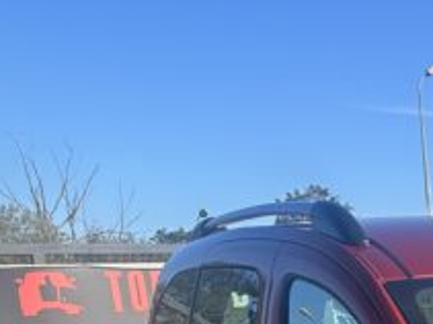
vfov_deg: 14.1
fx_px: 1138
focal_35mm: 91
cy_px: 611
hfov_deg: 18.2
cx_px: 716
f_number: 1.78
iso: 80
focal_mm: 6.86
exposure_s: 1/2469
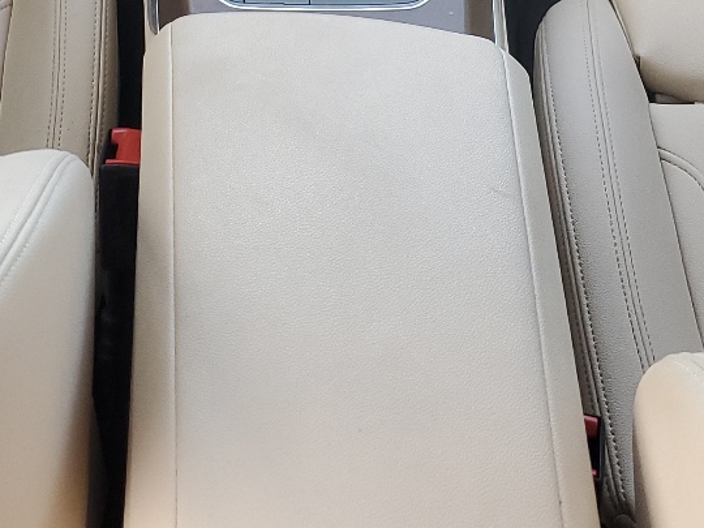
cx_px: 188
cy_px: -189
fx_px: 1566
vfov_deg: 17.7
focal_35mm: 77
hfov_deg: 25.1
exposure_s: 1/120
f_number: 1.5
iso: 81
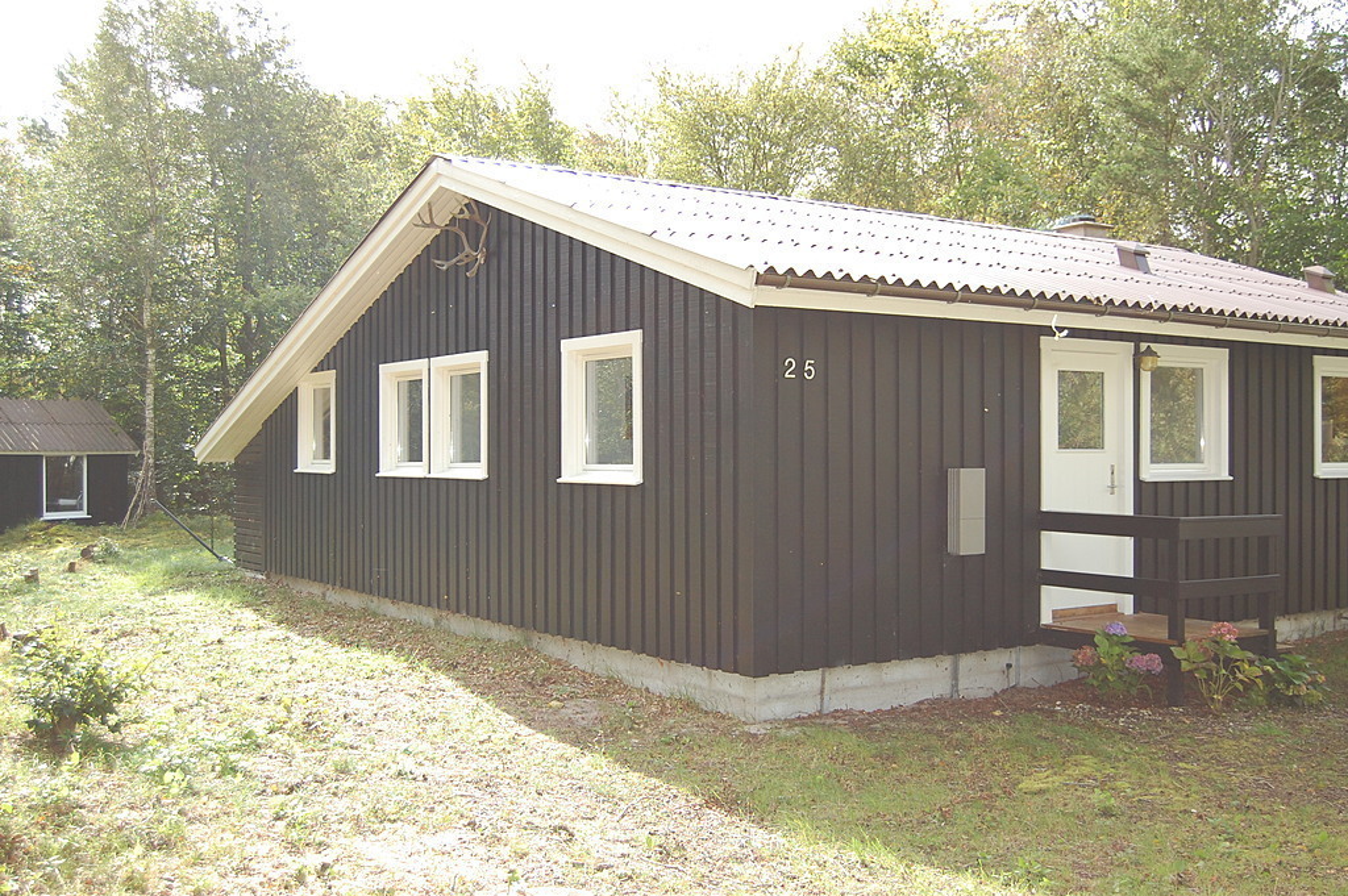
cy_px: 448
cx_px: 674
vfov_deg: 34.2
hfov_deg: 49.6
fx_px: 1459
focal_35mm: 39
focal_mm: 26
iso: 400
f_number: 4
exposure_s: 1/500
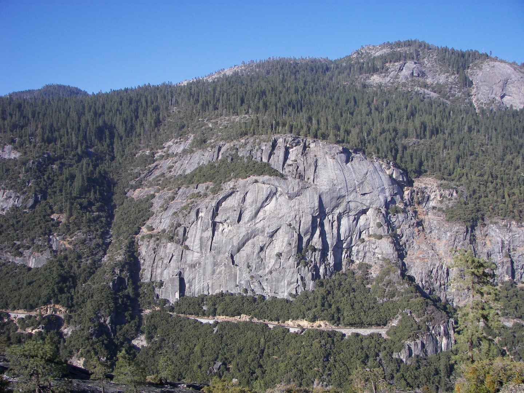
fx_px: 545
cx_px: 262
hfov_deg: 51.4
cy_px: 196
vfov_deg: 39.7
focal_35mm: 36
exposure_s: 1/800
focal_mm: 6
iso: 64
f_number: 2.8
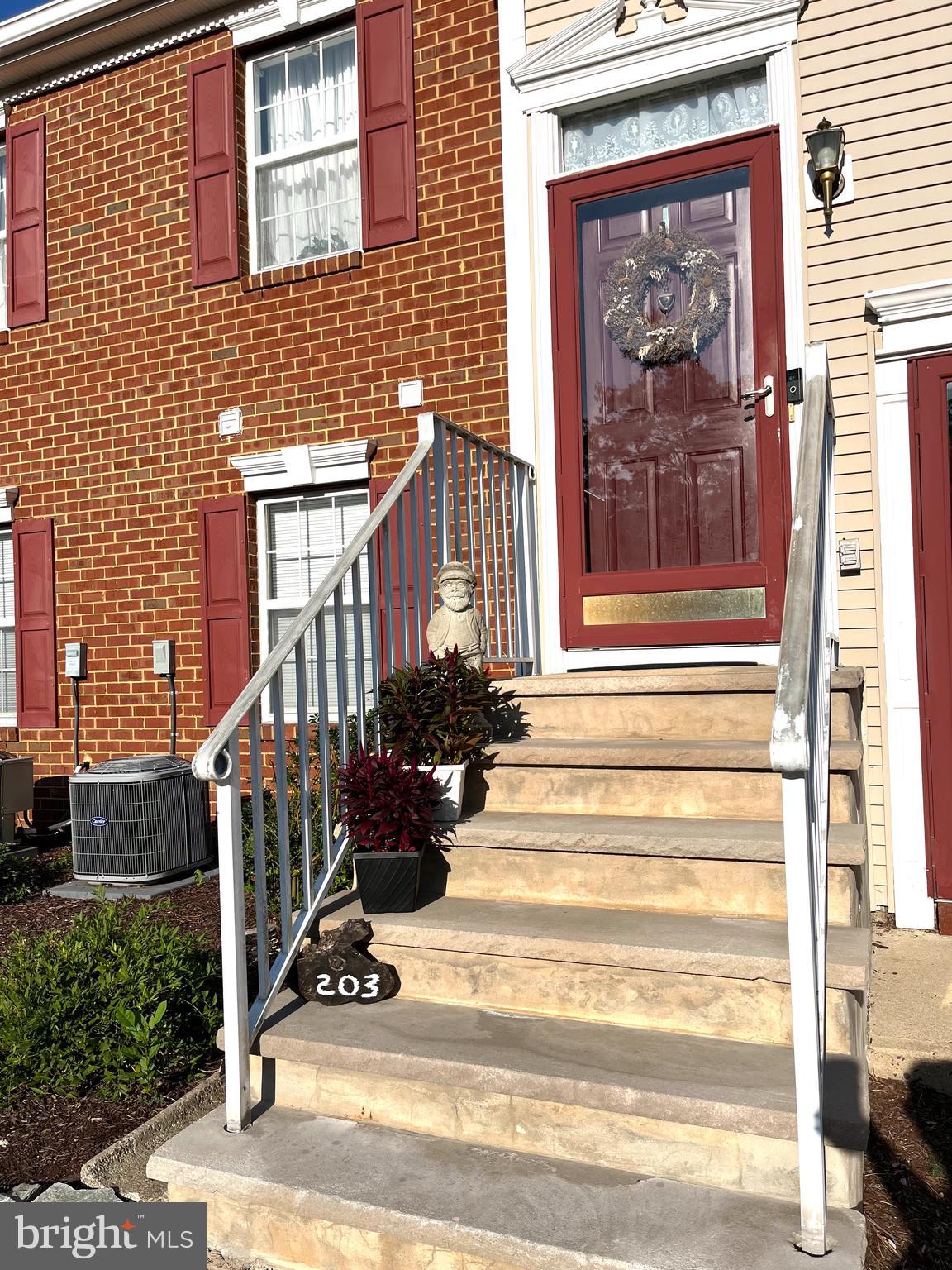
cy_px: 635
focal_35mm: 26
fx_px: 953
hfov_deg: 53.1
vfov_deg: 67.3
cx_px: 476
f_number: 1.6
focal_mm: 5.1
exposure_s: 1/5848
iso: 50
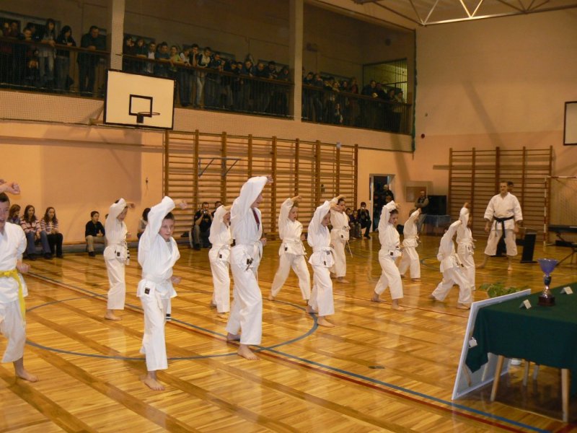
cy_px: 216
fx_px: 600
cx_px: 288
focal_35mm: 36
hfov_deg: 51.4
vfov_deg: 39.7
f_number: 2.8
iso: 200
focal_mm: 6
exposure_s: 1/30
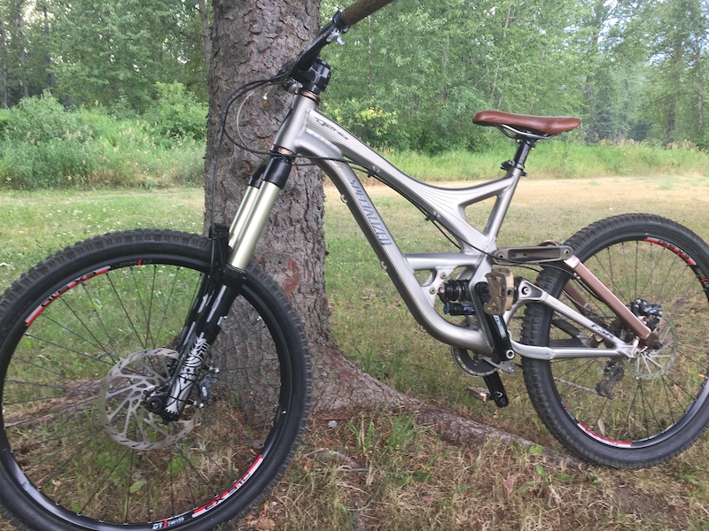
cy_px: 266
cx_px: 354
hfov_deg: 61.7
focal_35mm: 29
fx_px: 594
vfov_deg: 48.2
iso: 32
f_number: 2.2
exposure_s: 1/60
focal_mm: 4.15
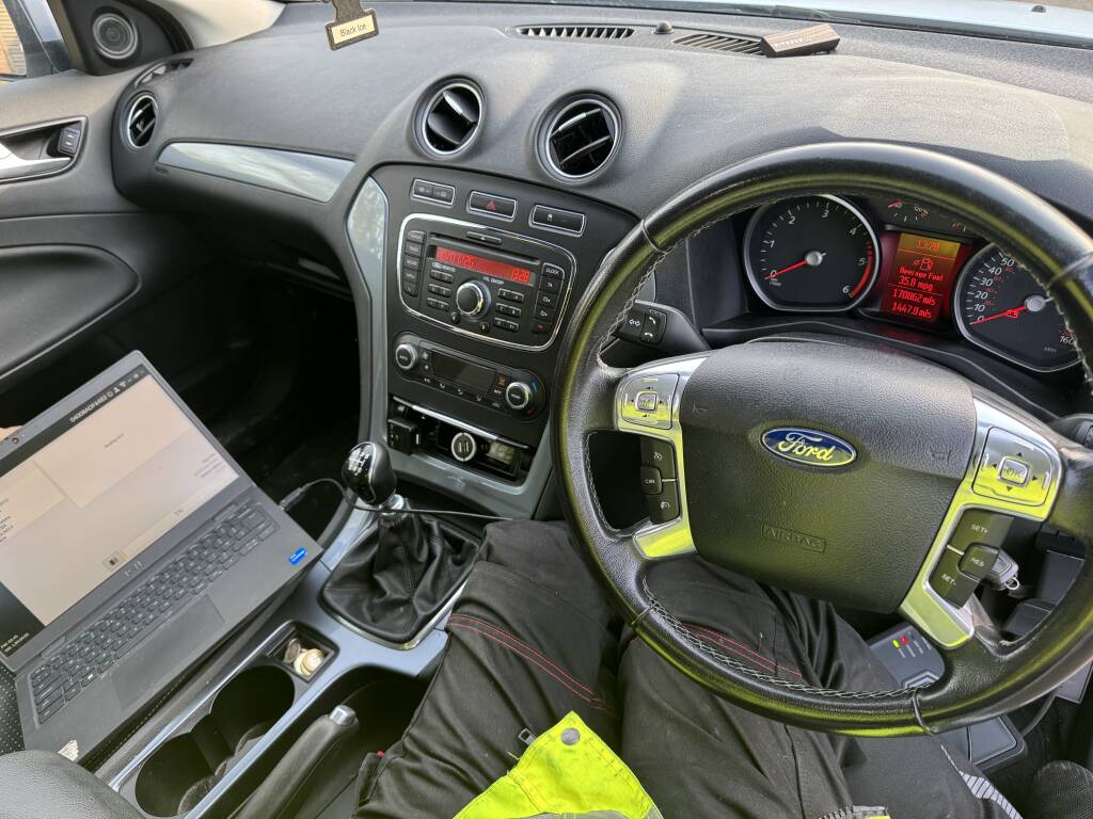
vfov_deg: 56.8
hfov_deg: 71.6
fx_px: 758
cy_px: 410
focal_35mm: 24
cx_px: 546
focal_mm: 6.76
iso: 160
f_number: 1.78
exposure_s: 1/121
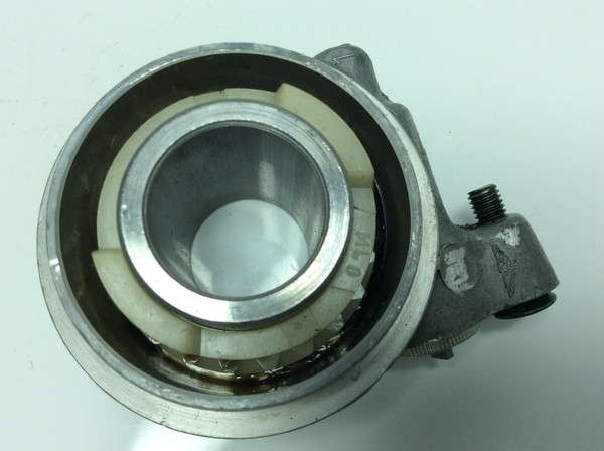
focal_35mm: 32
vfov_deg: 44.0
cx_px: 302
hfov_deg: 56.9
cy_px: 226
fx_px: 557
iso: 32
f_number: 2.4
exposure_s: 1/397
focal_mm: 3.3
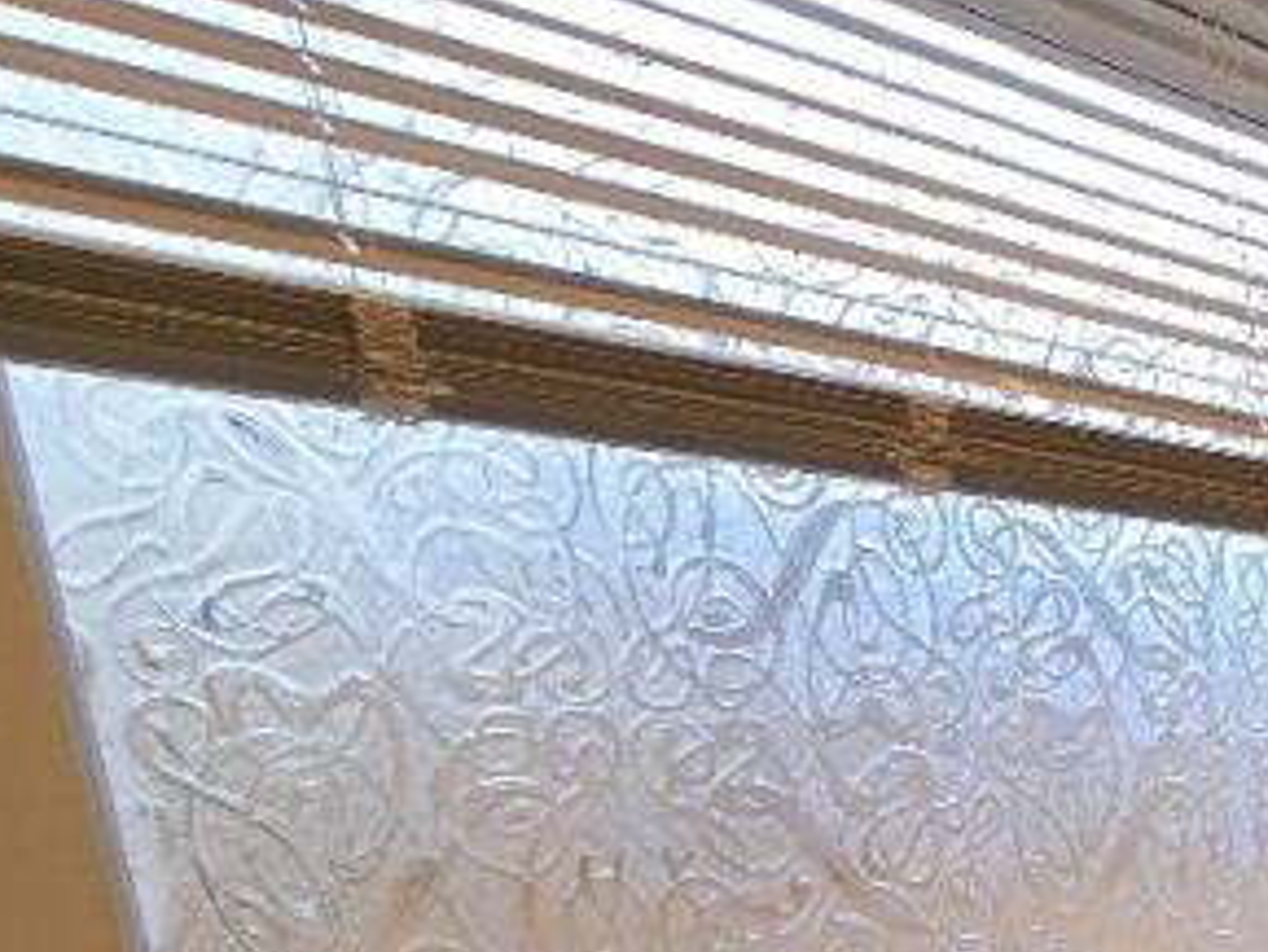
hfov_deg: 24.7
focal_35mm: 46
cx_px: 2119
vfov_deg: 27.5
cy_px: 1163
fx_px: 1686
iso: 50
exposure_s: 1/100
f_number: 2.2
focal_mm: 2.2
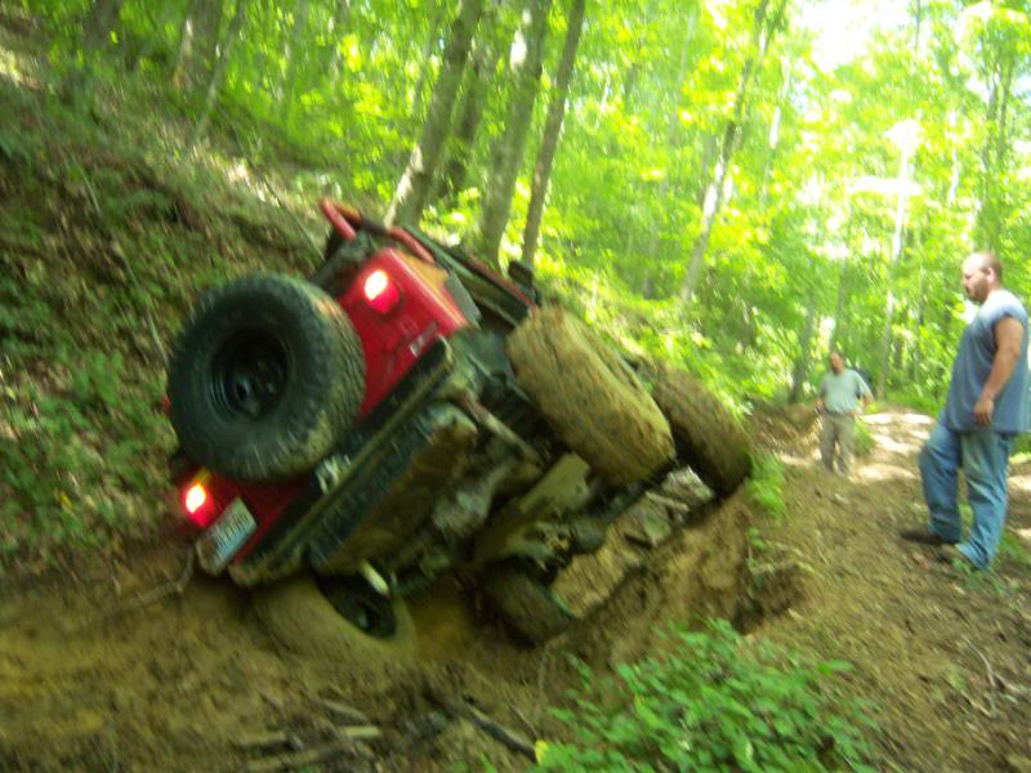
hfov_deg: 51.4
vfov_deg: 39.7
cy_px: 386
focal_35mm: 36
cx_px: 516
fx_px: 1072
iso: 160
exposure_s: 1/15
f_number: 2.8
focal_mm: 7.5
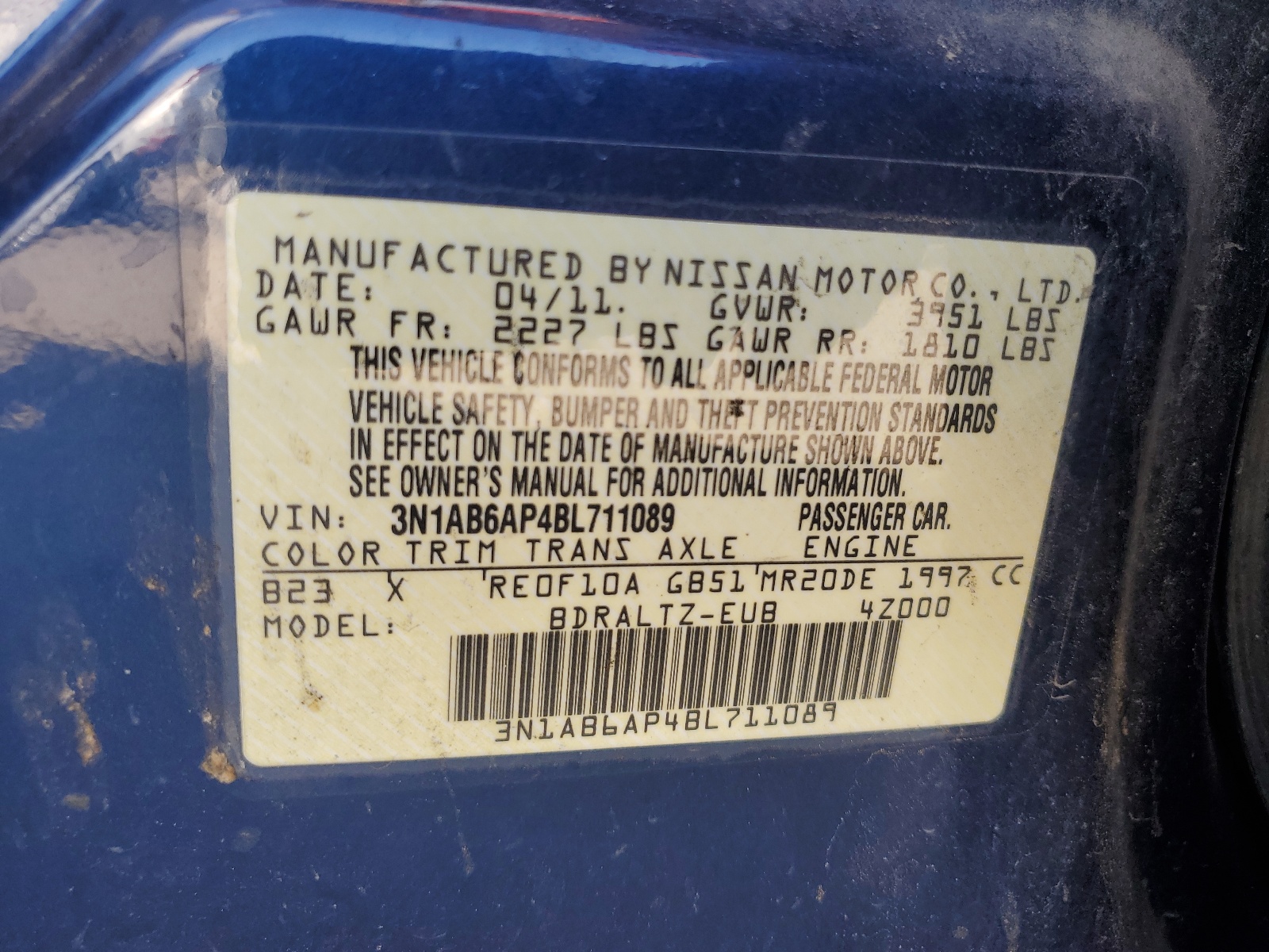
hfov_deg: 67.3
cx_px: 634
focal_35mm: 26
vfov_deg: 53.1
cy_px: 476
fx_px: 953
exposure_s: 1/256
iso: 50
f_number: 1.5
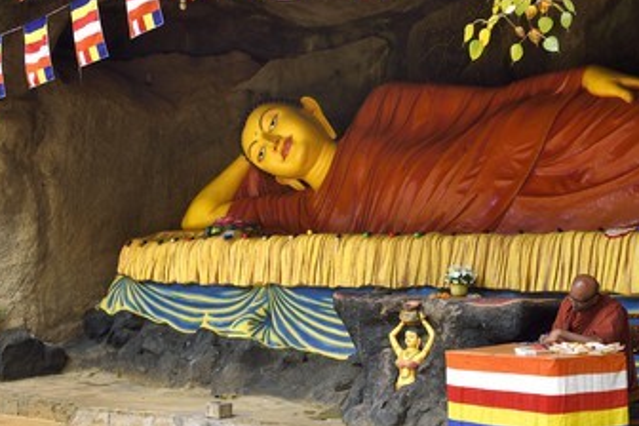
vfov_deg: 22.6
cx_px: 377
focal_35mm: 60
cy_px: 238
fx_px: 1065
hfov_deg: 33.3
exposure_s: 1/100
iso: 400
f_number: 7.1
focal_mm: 48
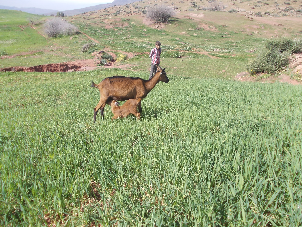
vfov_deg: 49.7
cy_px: 114
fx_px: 244
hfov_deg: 63.4
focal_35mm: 28
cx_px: 151
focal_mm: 4
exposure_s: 1/160
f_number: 5.4
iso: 80
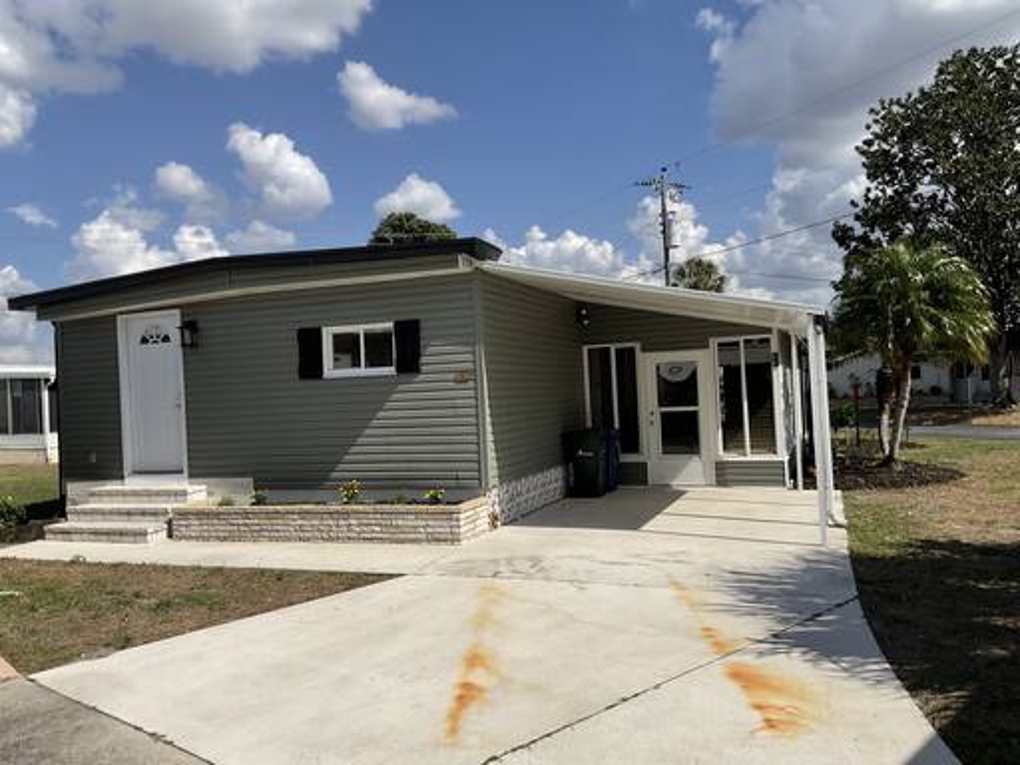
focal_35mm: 29
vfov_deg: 48.2
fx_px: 855
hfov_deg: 61.7
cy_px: 382
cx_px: 510
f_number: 1.8
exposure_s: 1/3788
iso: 16
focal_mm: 3
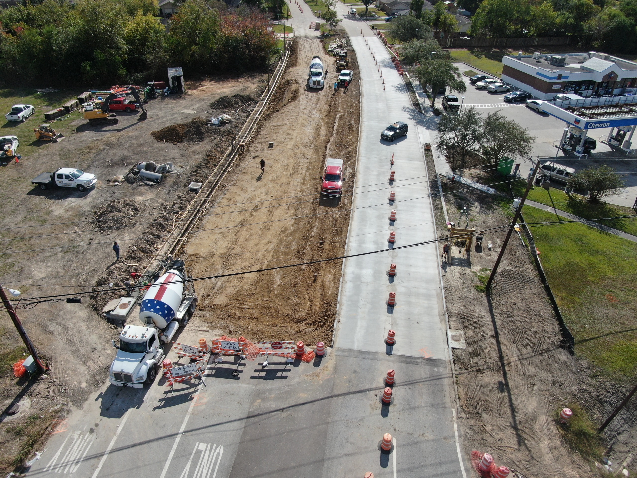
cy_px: 239
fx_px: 442
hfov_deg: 71.6
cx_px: 318
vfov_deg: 56.8
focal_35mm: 24
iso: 100
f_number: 2.8
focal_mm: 4.39
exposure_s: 1/1600
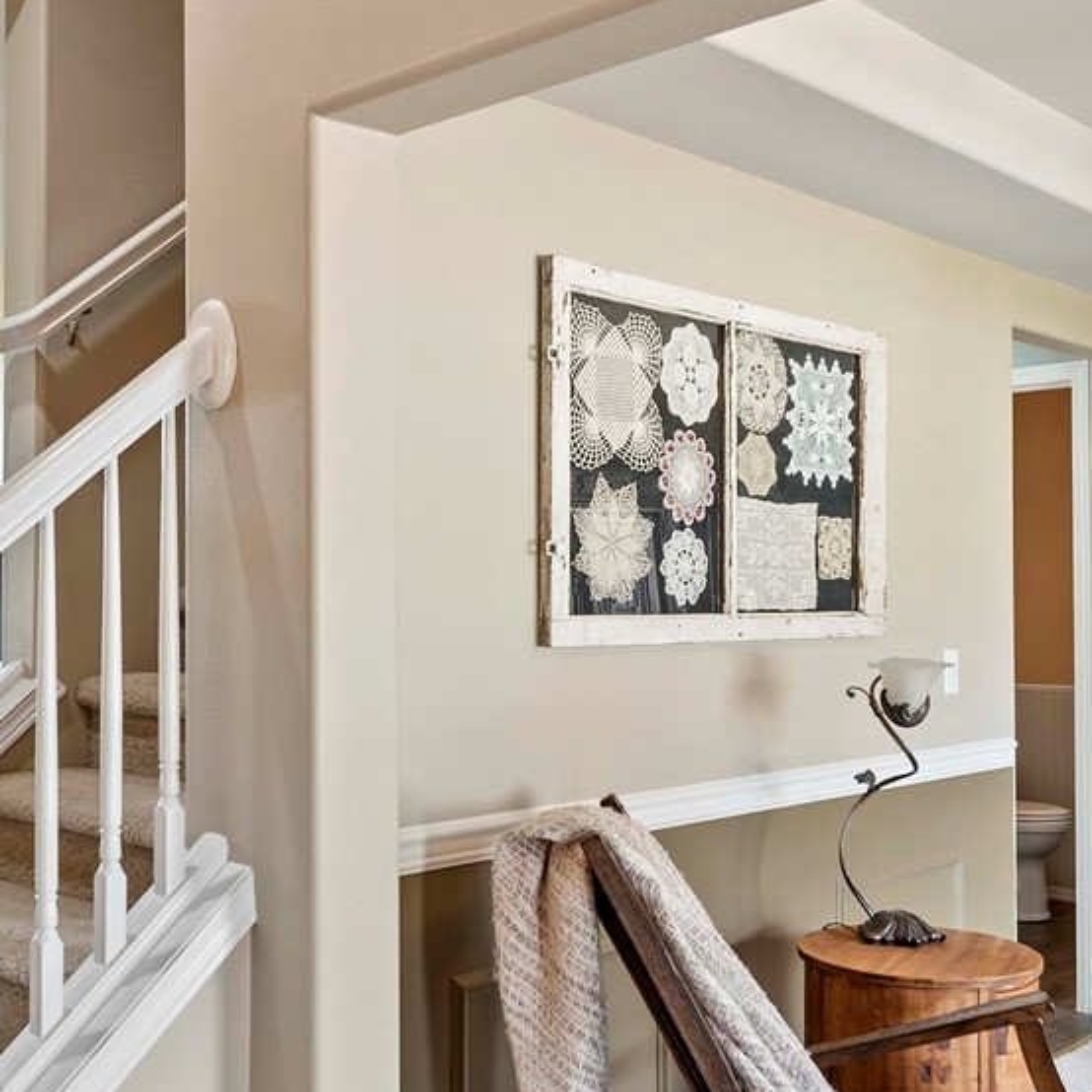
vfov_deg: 42.7
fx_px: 1392
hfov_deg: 42.6
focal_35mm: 39
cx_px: 441
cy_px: 638
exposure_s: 1/2
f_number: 7.1
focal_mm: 15
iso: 200
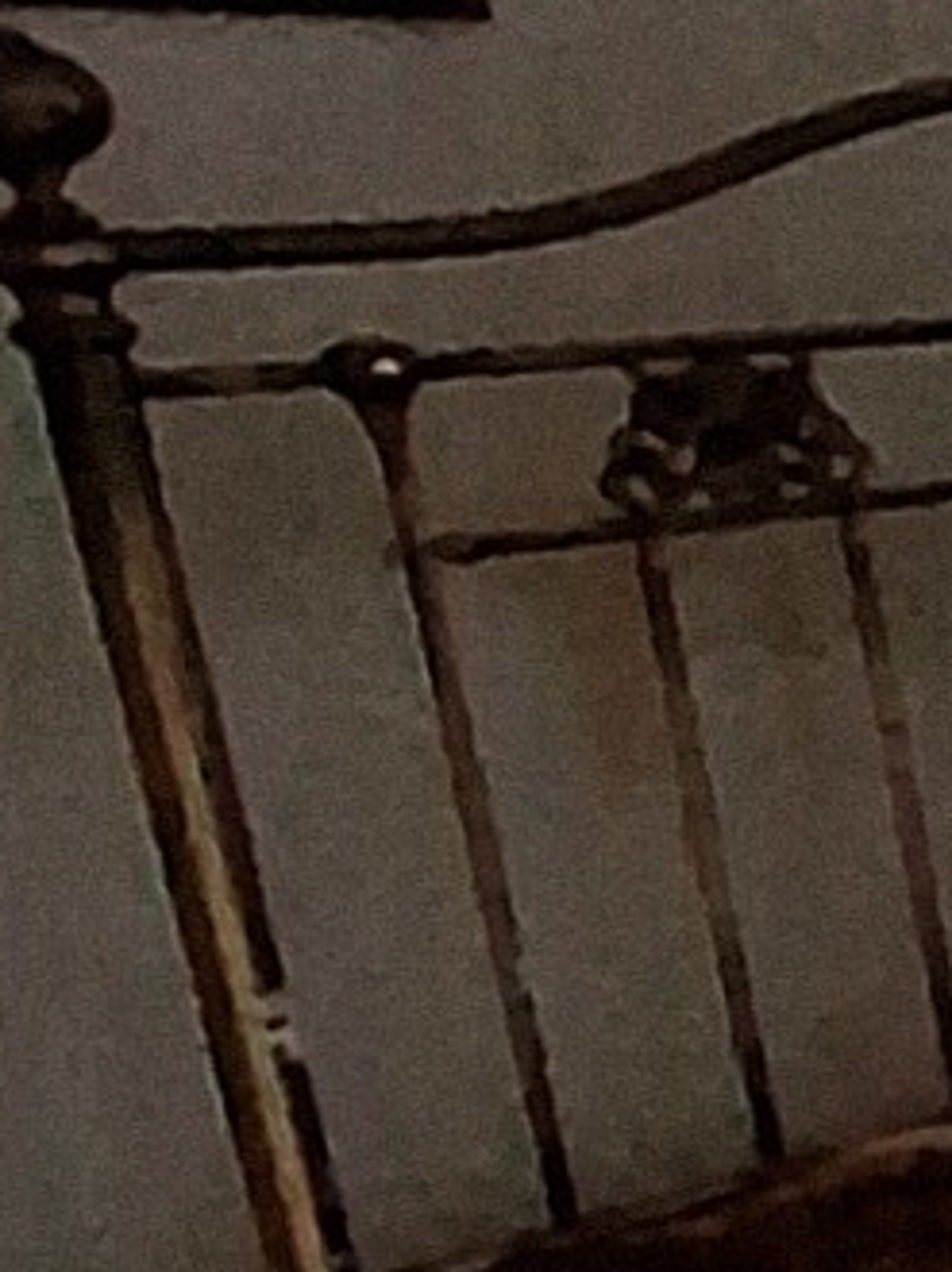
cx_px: 3500
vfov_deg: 18.9
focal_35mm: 101
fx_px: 3708
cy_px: 1299
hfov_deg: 8.9
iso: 400
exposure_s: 1/25
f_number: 2.2
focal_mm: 1.74
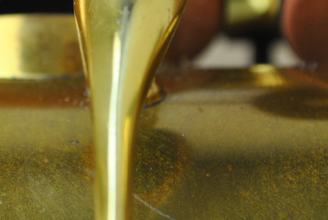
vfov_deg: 5.9
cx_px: 29
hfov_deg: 8.8
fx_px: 2129
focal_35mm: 233
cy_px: 10
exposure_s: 1/60
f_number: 5.6
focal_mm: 55
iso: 320
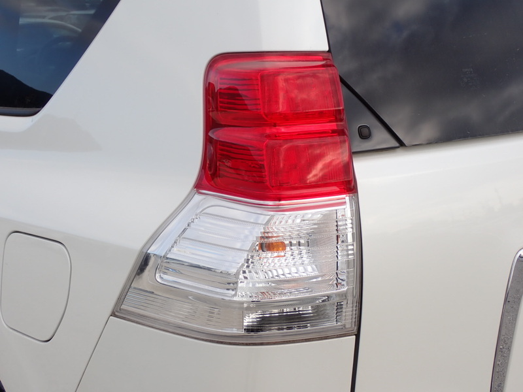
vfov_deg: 27.0
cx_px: 262
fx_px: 816
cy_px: 196
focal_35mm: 54
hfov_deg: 35.5
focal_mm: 9.65
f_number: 4.5
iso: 100
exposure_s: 1/320
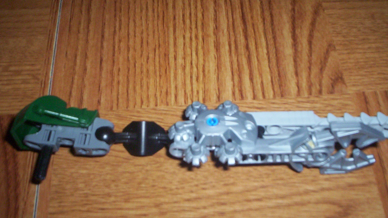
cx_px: 194
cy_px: 122
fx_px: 432
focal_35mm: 42
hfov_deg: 48.4
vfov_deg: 28.3
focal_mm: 4.99
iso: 140
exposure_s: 1/60
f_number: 4.5
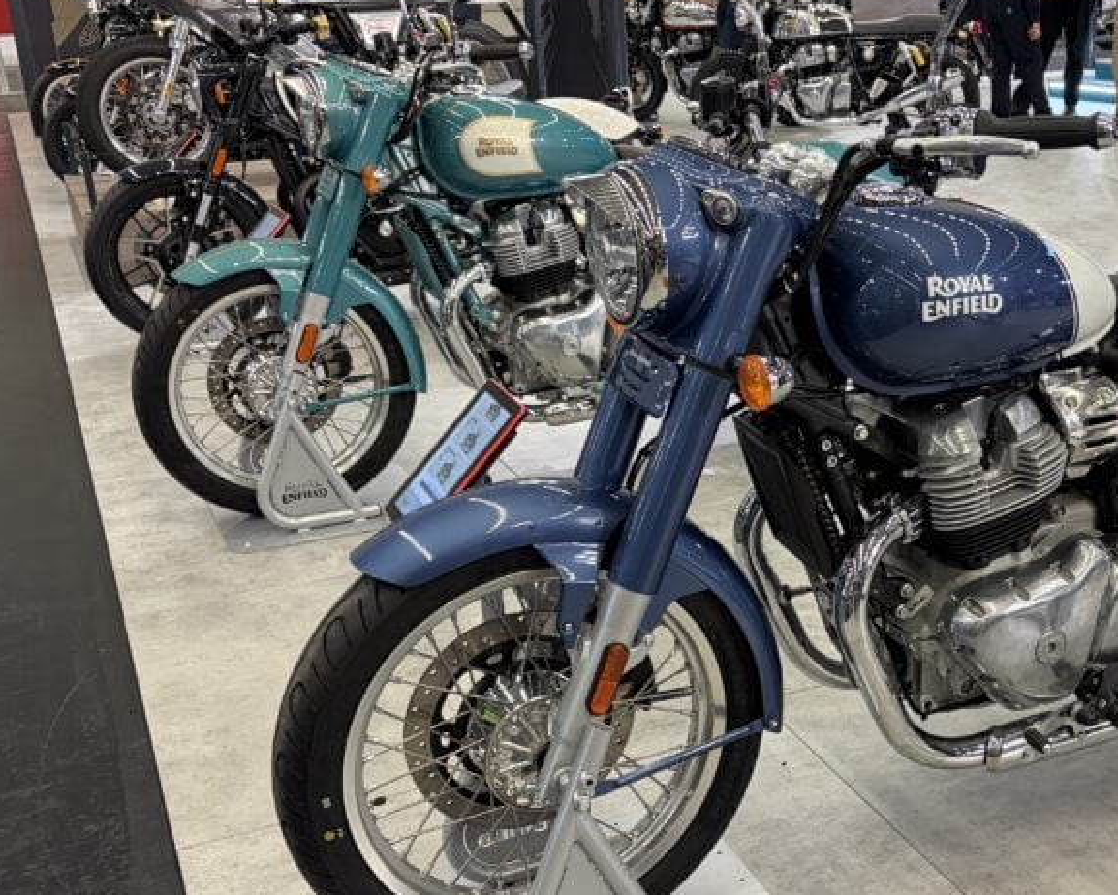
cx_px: 763
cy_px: 529
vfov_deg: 33.4
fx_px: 1489
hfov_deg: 40.5
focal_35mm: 45
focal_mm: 5.96
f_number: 1.6
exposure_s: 1/50
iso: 160
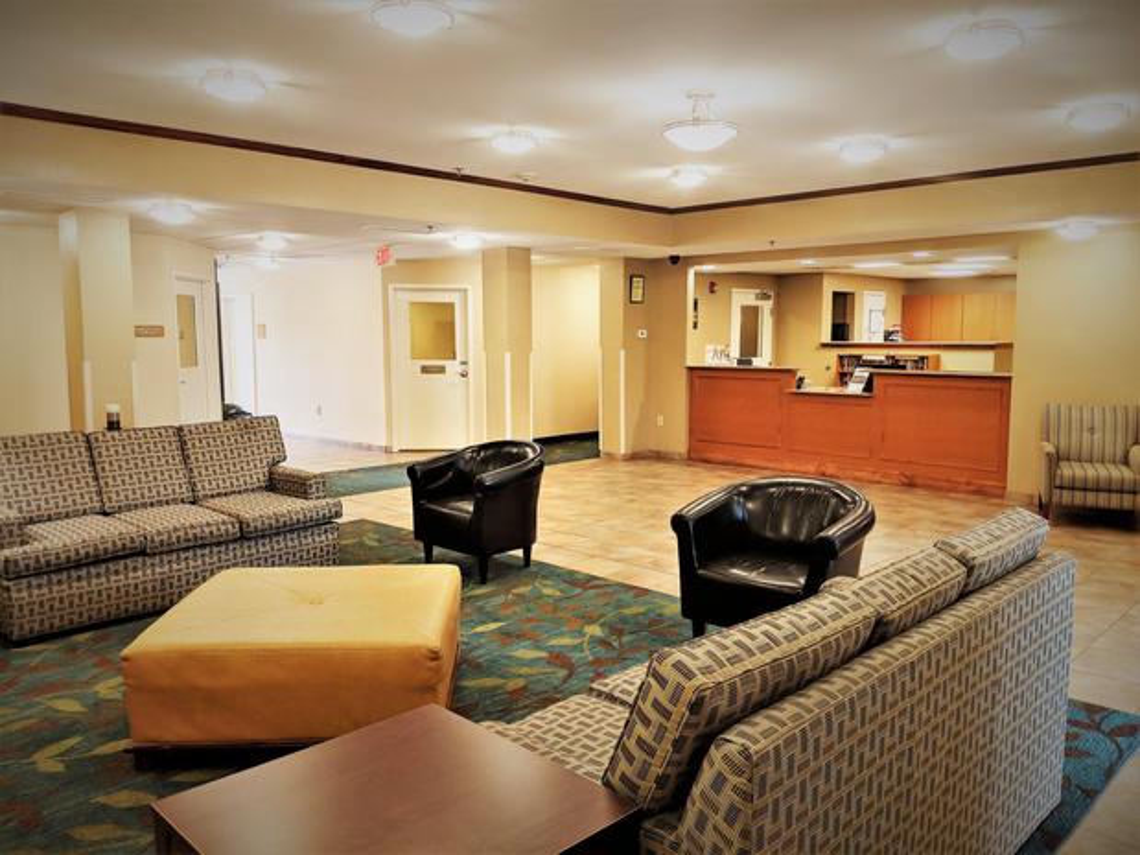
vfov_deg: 51.3
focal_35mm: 27
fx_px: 889
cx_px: 570
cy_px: 428
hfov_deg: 65.3
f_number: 1.8
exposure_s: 1/125
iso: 102
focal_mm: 4.44
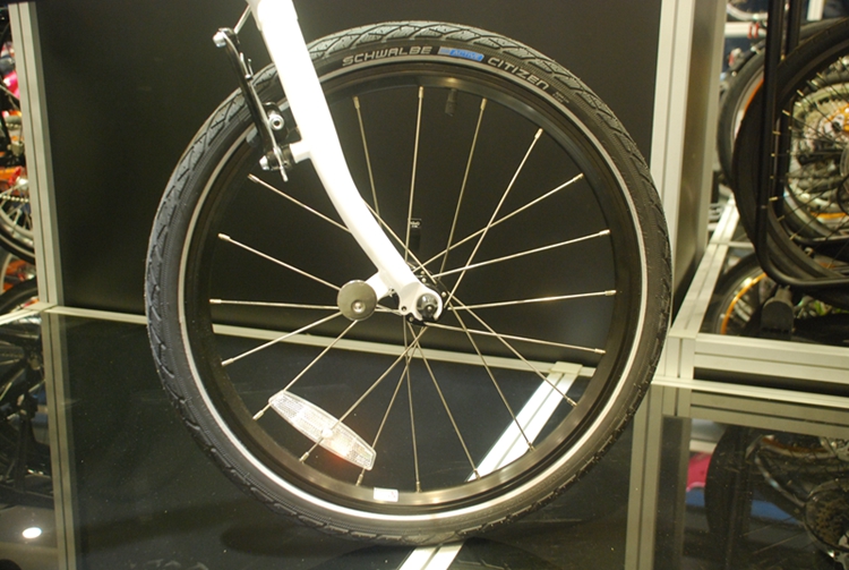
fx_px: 921
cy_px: 285
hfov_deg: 49.5
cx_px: 424
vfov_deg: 34.3
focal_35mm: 39
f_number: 4
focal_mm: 26
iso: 800
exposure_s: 1/13
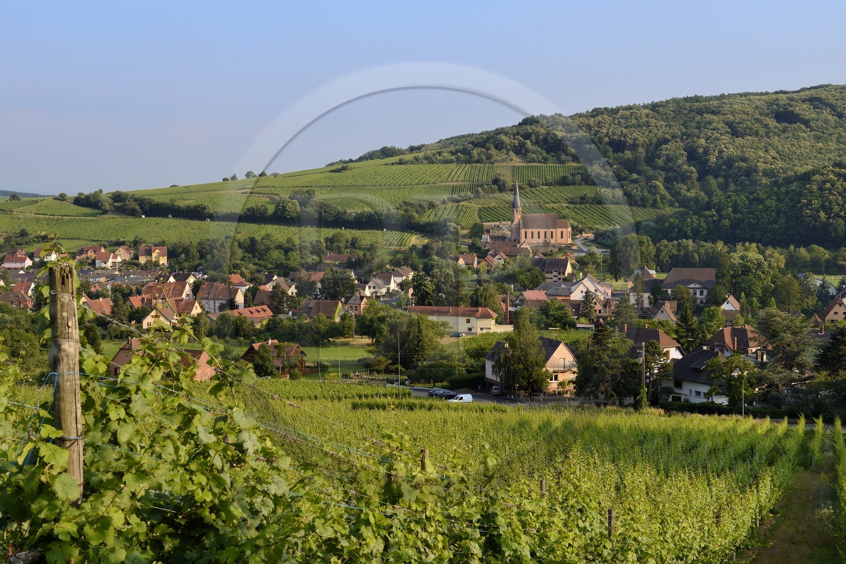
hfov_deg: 41.1
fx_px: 1128
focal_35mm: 48
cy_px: 282
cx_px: 423
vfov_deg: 28.1
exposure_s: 1/200
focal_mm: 48
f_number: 10
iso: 200
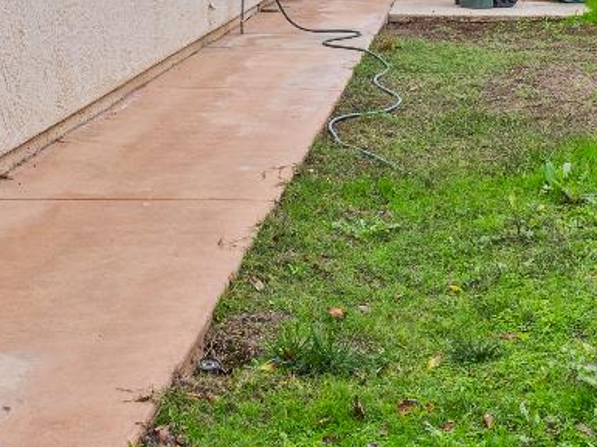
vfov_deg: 18.7
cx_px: 671
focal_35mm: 75
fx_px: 1292
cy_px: -71
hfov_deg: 24.2
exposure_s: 1/100
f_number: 9
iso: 200
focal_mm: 20
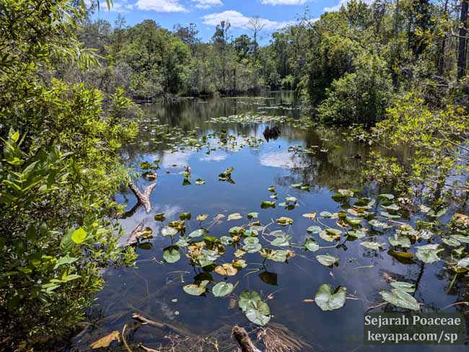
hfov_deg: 71.6
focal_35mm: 24
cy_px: 176
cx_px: 234
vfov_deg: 56.8
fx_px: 325
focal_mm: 4.53
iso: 27
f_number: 1.7
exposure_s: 1/15625
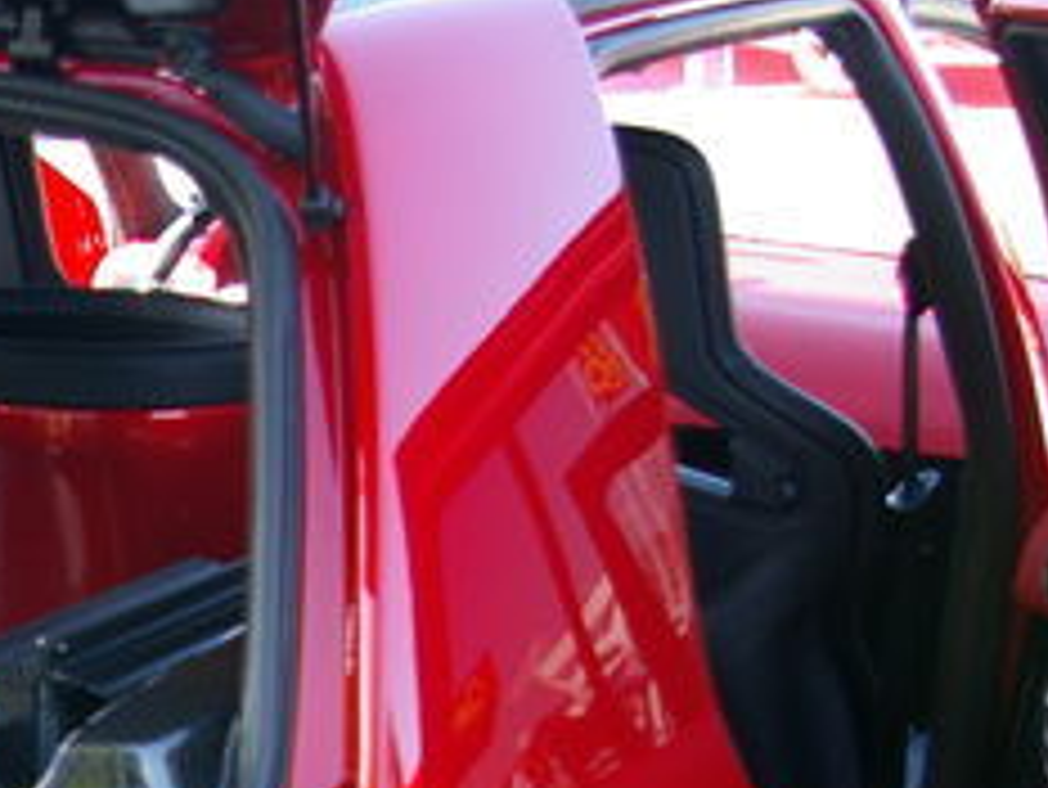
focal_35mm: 103
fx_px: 3120
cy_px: 842
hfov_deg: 18.1
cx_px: -207
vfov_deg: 14.1
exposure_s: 1/80
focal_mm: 26
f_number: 5
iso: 200
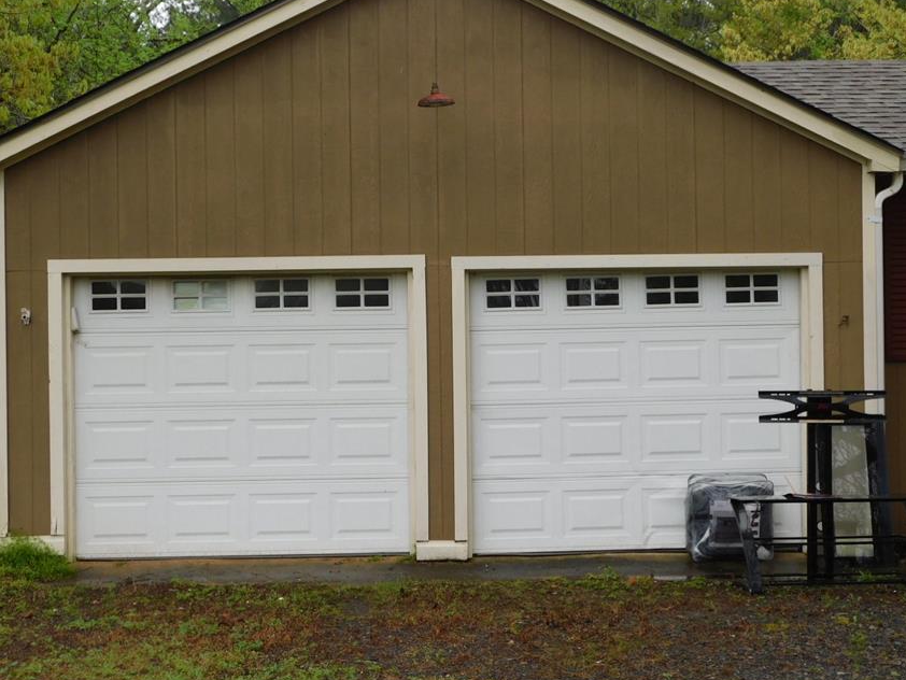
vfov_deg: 23.7
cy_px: 314
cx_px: 447
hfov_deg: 31.2
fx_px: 1623
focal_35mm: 62
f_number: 3.8
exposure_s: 1/125
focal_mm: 9
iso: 125
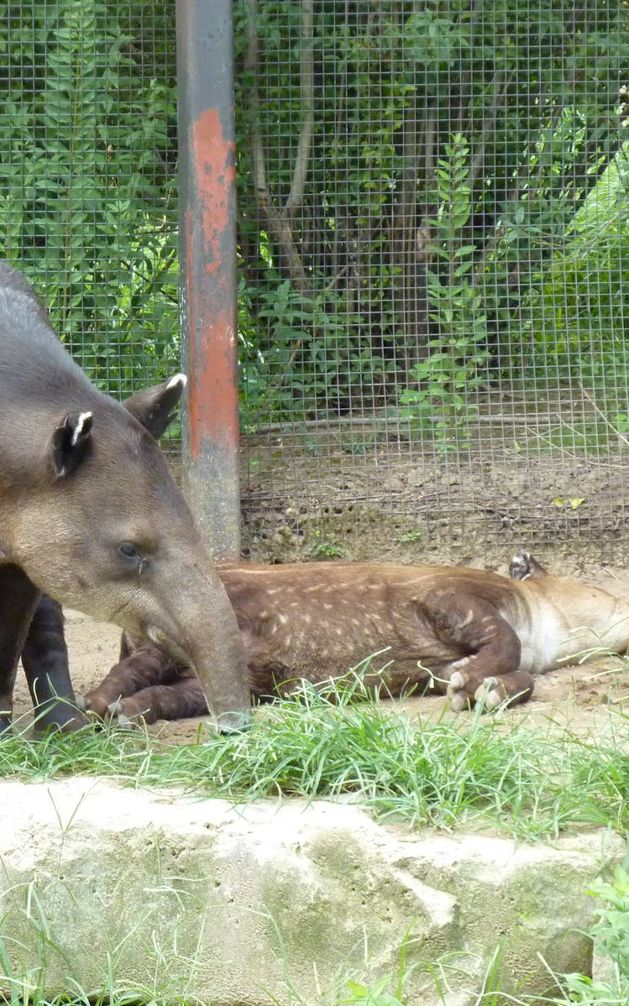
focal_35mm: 194
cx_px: 202
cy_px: 503
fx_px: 5320
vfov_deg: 10.8
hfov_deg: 6.8
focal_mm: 22.5
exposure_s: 1/160
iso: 400
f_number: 4.5
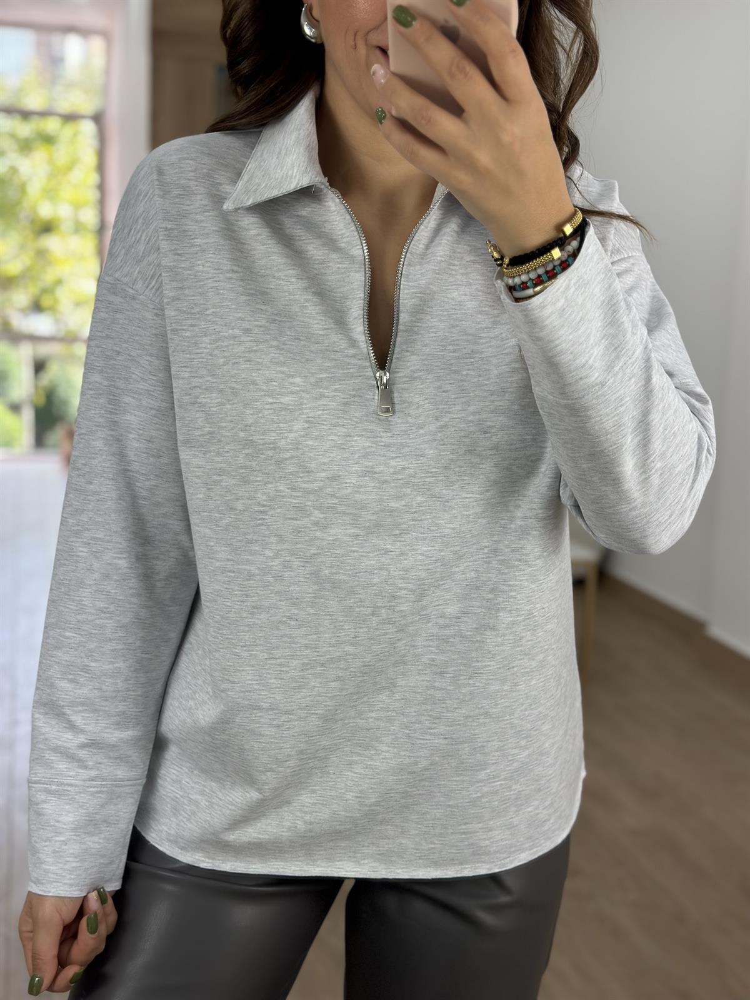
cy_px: 500
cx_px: 375
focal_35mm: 48
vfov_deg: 39.7
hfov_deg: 30.3
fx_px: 1387
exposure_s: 1/369
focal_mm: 6.86
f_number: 1.78
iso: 80
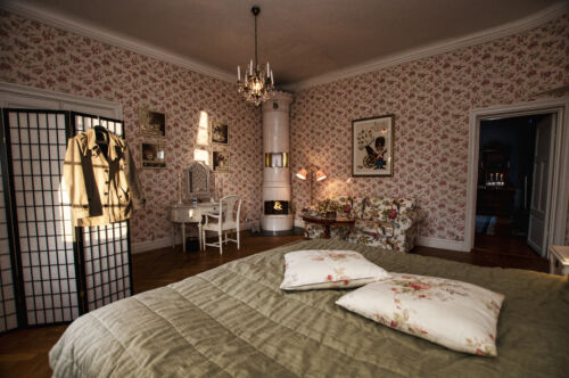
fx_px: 237
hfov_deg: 100.5
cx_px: 284
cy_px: 189
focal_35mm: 15
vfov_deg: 77.2
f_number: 3.5
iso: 200
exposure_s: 1/60
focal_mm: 10
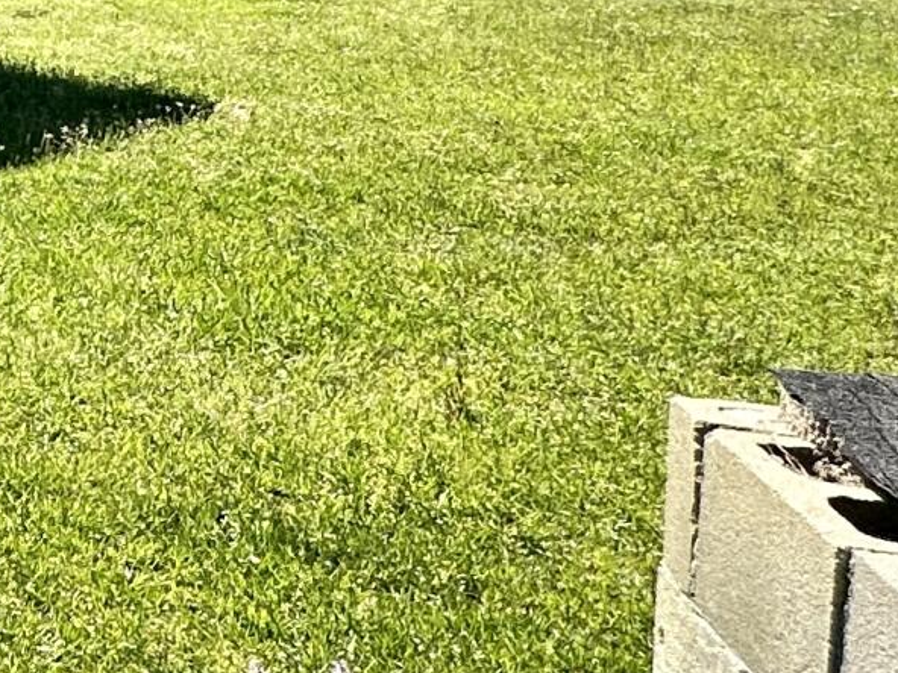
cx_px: -825
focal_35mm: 71
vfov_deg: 19.9
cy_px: -42
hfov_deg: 19.0
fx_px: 1842
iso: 40
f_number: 2.2
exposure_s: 1/785
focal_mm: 2.22
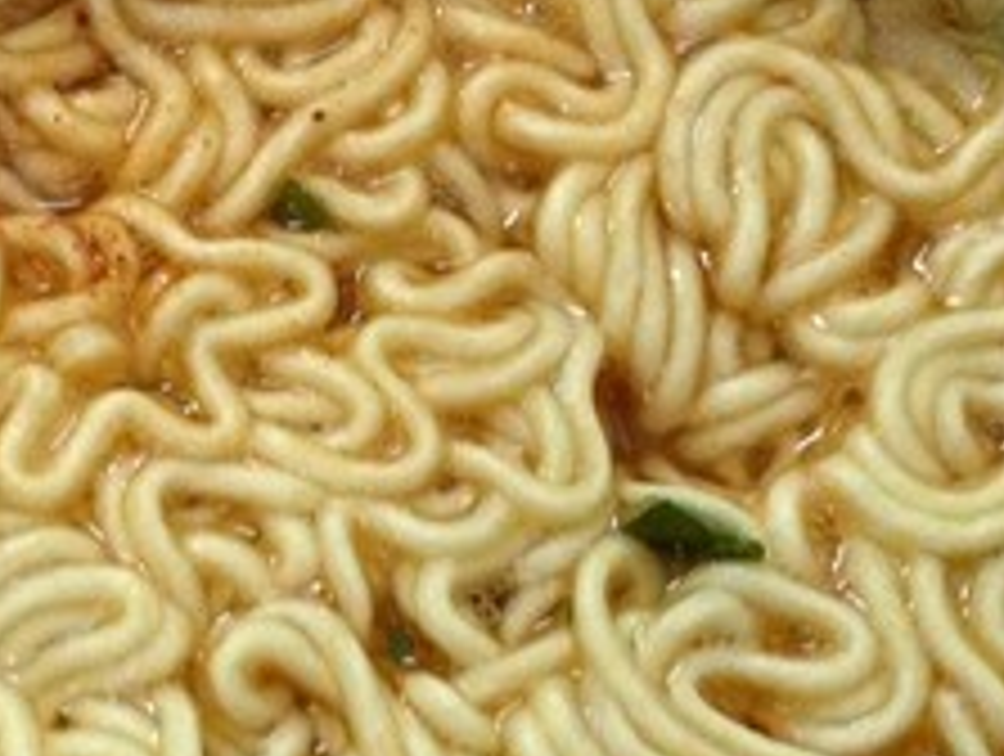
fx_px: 2731
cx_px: 360
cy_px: 778
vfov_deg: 15.4
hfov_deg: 20.8
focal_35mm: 94
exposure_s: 1/20
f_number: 2.4
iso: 200
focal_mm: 4.28
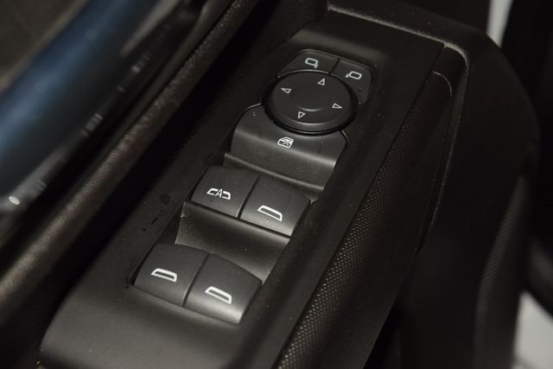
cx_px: 276
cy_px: 184
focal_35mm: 105
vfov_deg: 13.0
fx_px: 1613
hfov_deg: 19.5
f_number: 8
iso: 100
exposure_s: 1/125
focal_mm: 70
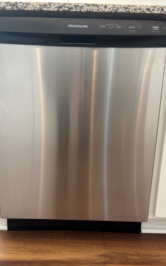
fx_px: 203
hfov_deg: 44.5
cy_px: 131
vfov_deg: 66.5
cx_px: 79
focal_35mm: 28
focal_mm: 5.96
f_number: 1.6
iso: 200
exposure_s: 1/60
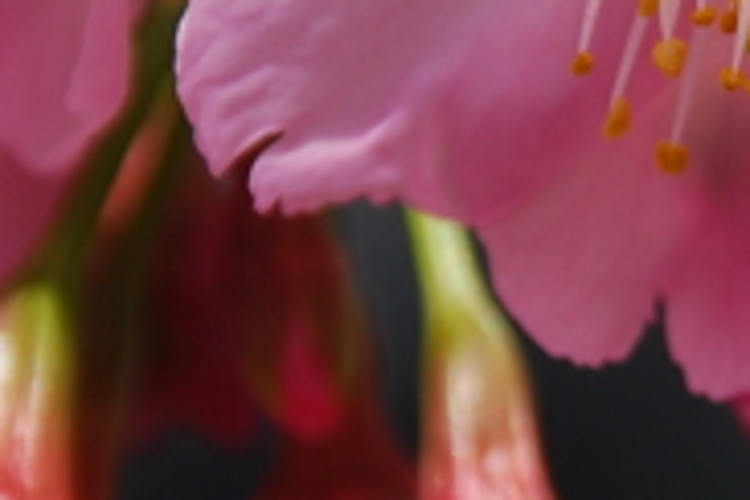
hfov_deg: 1.2
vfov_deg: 0.8
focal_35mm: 1681
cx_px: 787
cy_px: 195
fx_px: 35018
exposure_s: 1/400
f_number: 6.3
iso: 100
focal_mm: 200
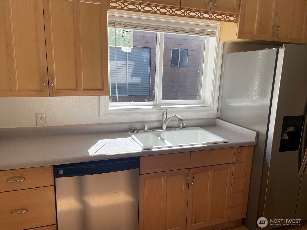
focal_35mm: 26
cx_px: 154
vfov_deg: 53.1
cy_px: 115
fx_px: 231
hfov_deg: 67.3
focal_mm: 4.2
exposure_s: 1/496
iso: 32
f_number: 1.6
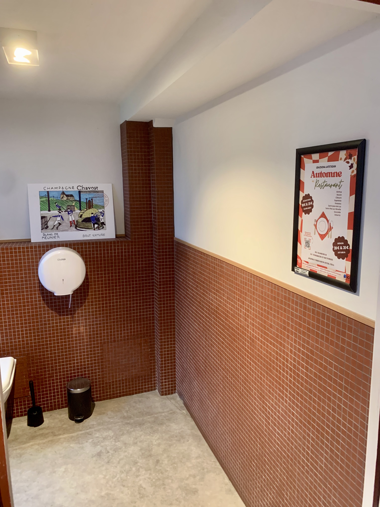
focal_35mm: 26
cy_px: 254
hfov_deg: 53.1
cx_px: 190
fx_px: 381
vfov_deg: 67.3
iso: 250
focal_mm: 4.25
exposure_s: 1/50
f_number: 1.8
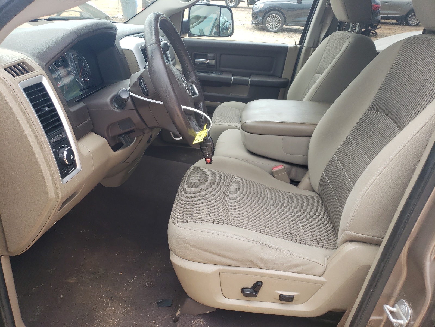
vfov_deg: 53.1
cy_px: 164
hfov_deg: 67.3
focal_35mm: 26
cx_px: 218
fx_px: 327
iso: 50
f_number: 1.5
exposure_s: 1/435
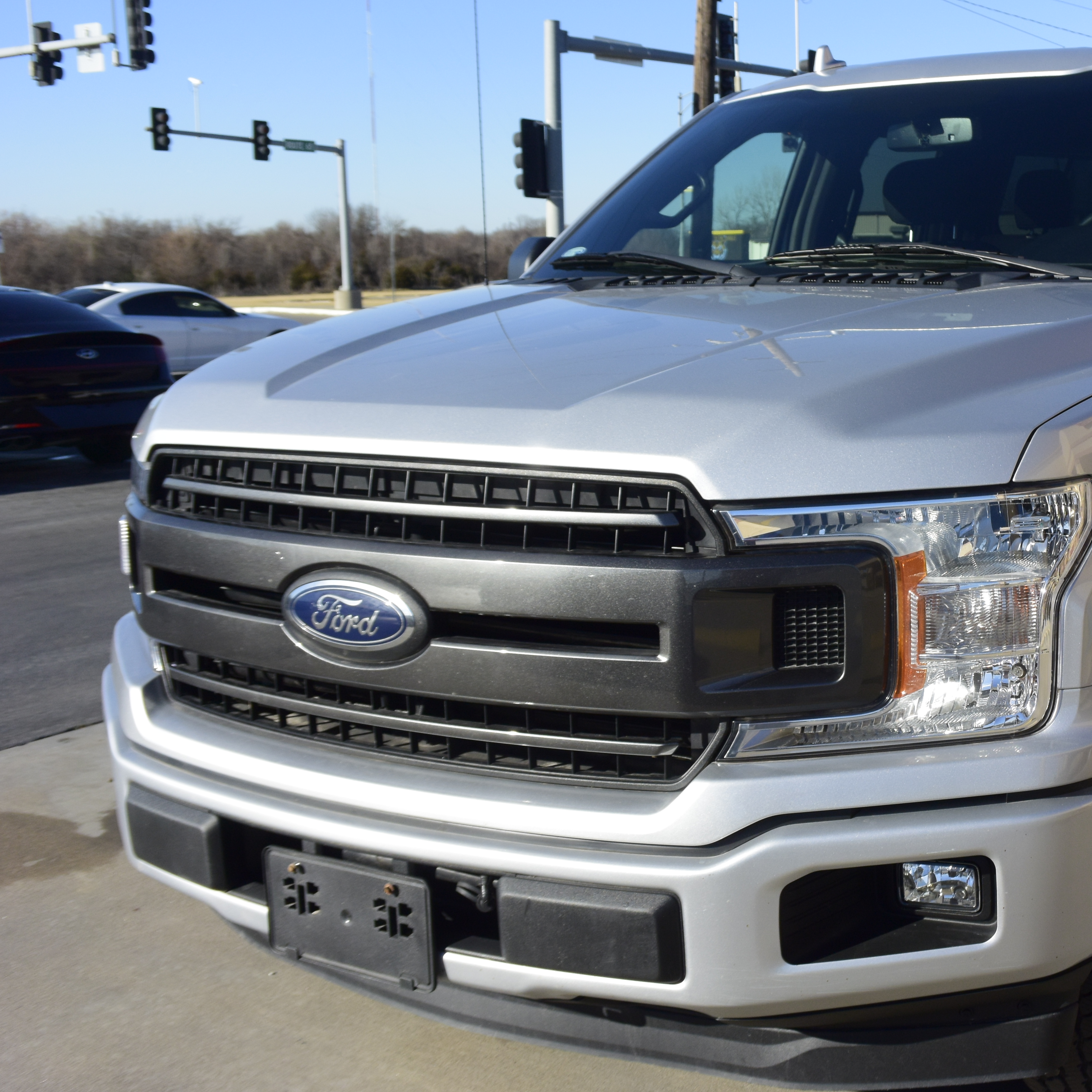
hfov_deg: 37.4
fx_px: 1570
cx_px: 826
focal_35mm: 44
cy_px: 545
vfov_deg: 38.3
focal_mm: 12.8
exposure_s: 1/640
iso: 160
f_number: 4.5
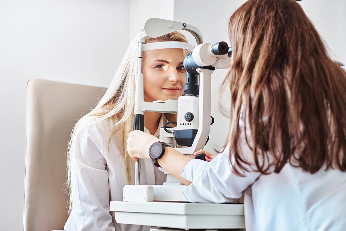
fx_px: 807
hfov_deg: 24.2
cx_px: 173
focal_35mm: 84
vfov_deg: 16.3
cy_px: 116
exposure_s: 1/125
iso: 320
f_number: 2.2
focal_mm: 56
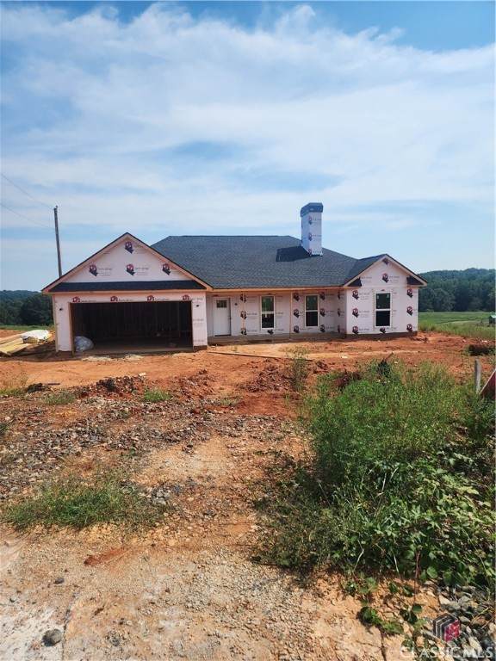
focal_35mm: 23
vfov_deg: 73.9
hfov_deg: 58.9
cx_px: 248
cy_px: 330
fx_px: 439
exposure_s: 1/1610
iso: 12
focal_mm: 6.4
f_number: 1.8
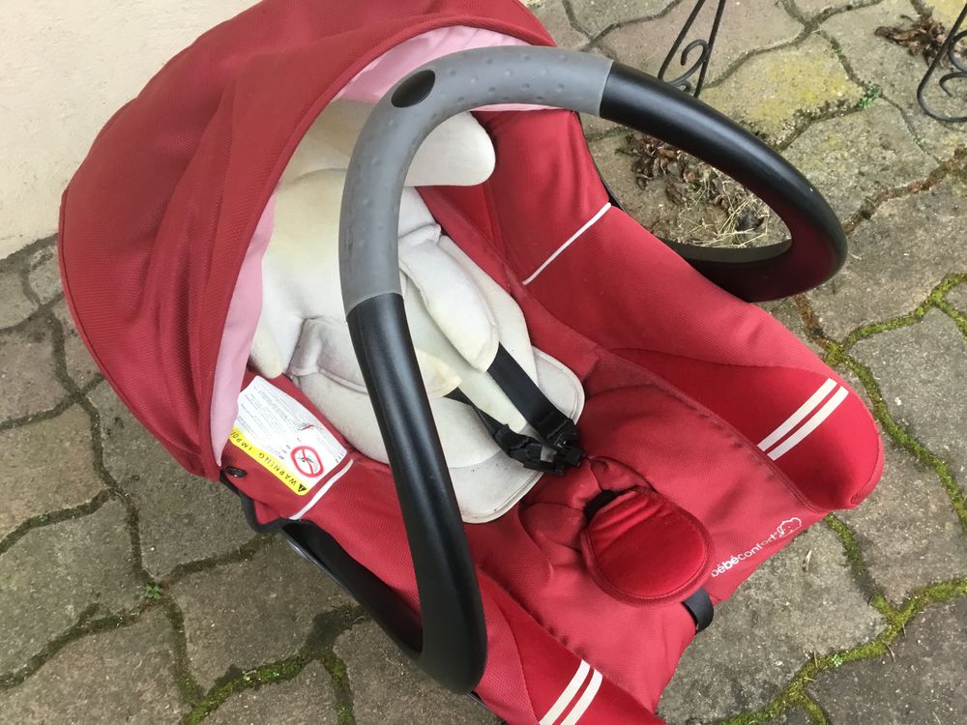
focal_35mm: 31
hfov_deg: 58.4
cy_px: 362
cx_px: 484
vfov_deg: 45.4
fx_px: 866
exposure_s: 1/33
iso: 50
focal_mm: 3.3
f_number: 2.4
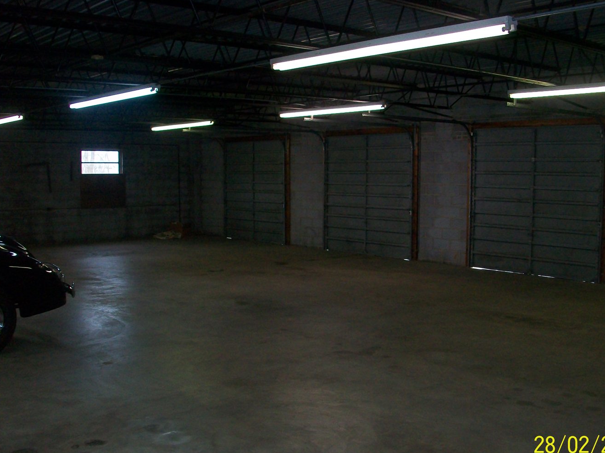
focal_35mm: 39
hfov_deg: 47.8
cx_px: 333
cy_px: 243
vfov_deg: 36.8
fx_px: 682
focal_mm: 5.7
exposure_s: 1/60
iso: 160
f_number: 2.8
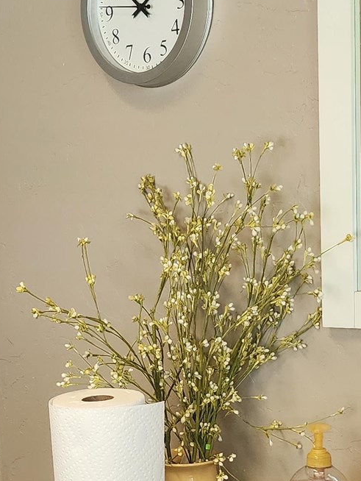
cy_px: 401
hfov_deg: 18.2
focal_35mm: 81
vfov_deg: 23.7
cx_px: 155
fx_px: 1126
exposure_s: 1/120
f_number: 1.8
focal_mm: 6.4
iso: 400
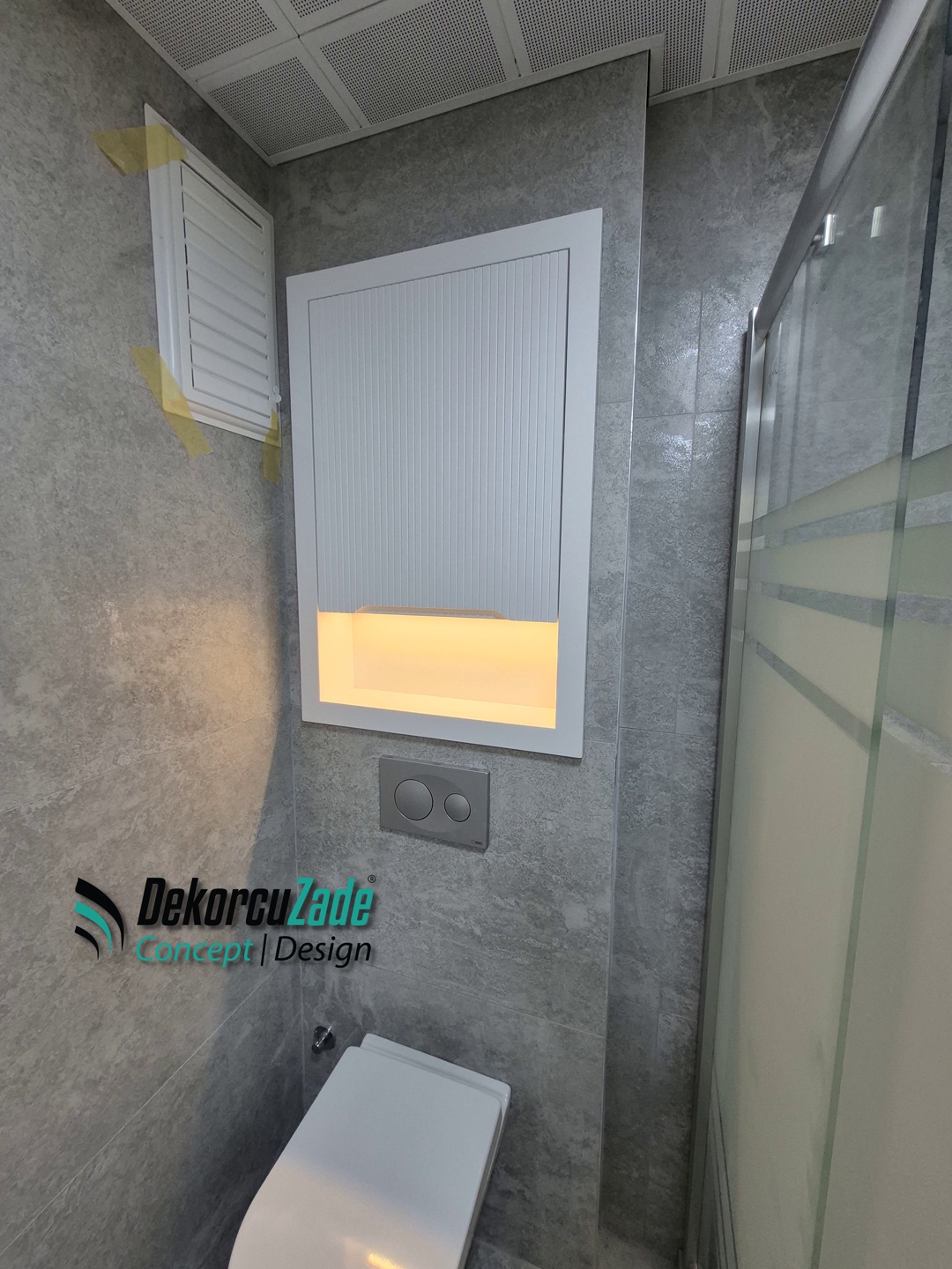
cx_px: 476
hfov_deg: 89.9
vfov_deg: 106.2
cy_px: 634
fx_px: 477
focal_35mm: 13
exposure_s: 1/50
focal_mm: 1.74
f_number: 2.2
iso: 100
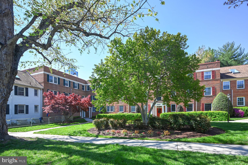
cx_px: 124
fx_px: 110
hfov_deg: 96.7
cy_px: 82
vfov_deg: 73.7
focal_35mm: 16
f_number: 9
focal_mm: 16
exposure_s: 1/160
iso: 200
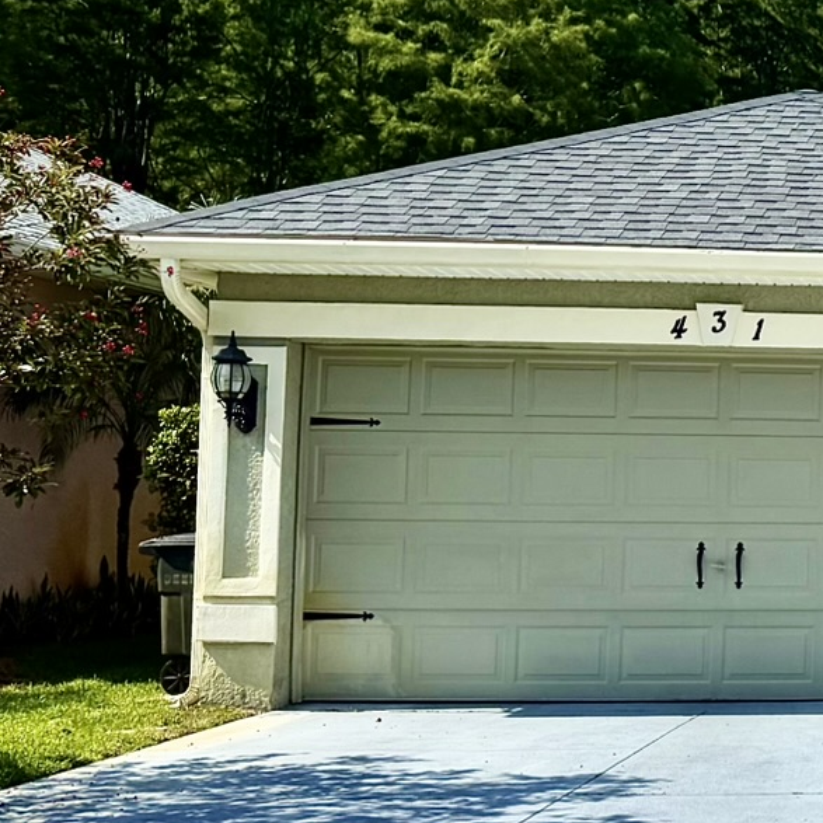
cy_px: 409
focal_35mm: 74
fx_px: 1990
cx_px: 1391
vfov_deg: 23.4
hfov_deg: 19.0
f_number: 1.78
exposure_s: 1/6173
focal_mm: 6.76
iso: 80
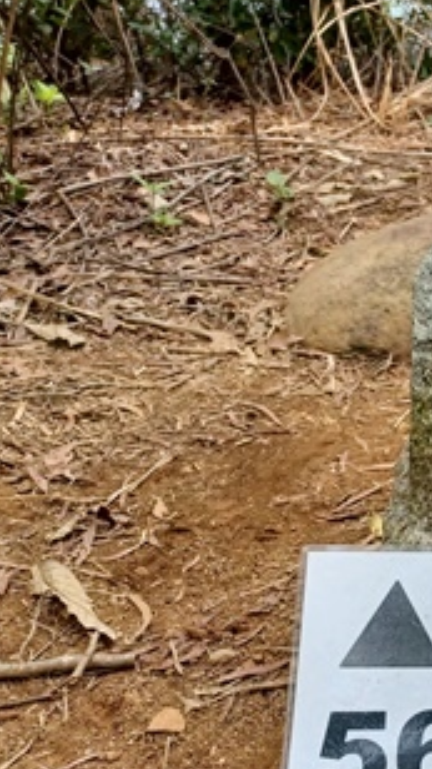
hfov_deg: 19.8
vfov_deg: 39.1
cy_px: 447
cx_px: 637
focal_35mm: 53
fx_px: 1080
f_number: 1.8
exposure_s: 1/147
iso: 32
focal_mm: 4.6
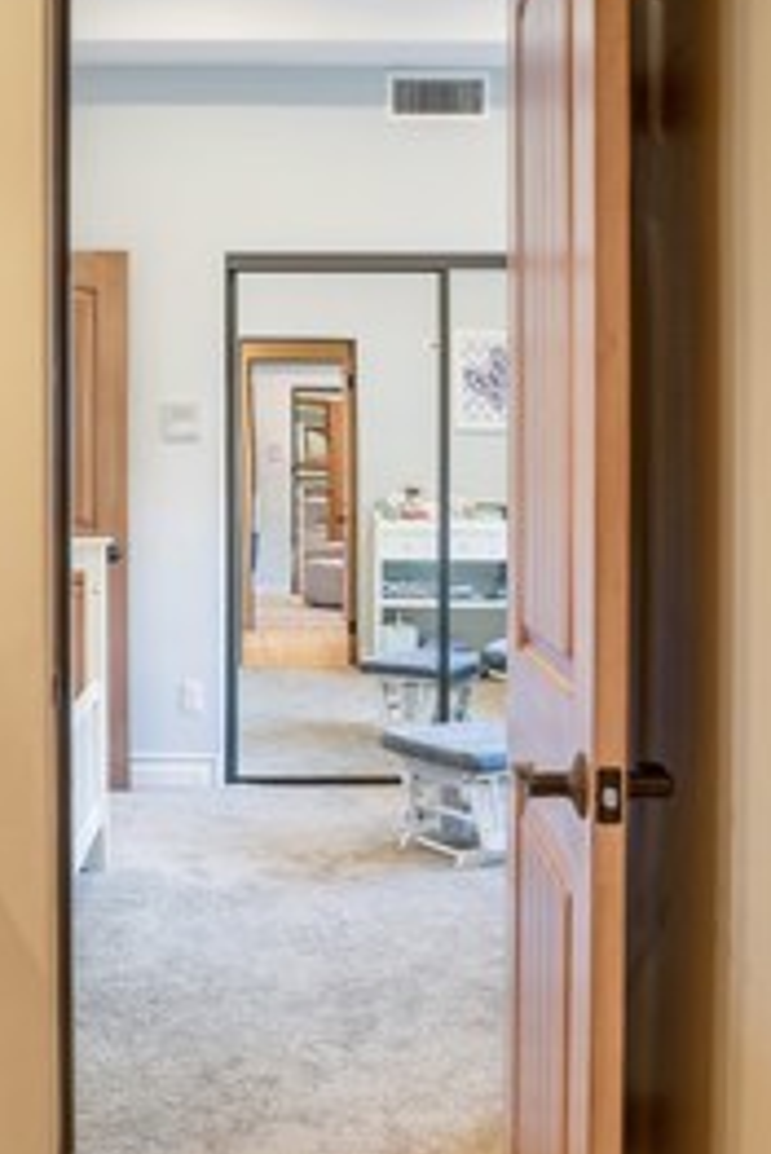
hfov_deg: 30.5
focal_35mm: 44
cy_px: 522
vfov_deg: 44.4
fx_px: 1412
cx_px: 313
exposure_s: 1/20
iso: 200
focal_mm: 18
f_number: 8
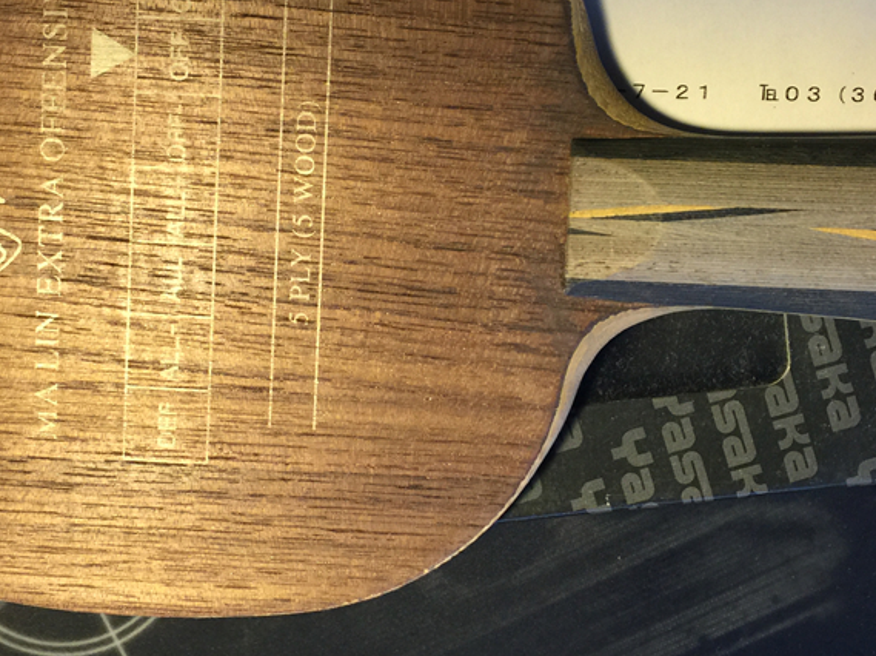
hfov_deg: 37.4
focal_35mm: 51
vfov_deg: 28.5
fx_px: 1290
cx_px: 374
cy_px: 265
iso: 64
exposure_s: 1/15
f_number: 2.2
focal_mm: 4.15
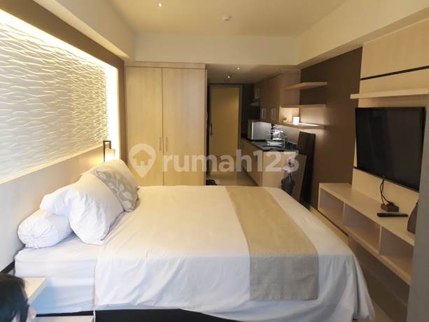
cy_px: 161
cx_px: 214
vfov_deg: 51.4
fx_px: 335
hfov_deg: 65.3
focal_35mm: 27
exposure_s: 1/25
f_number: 1.9
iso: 200
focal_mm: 3.6
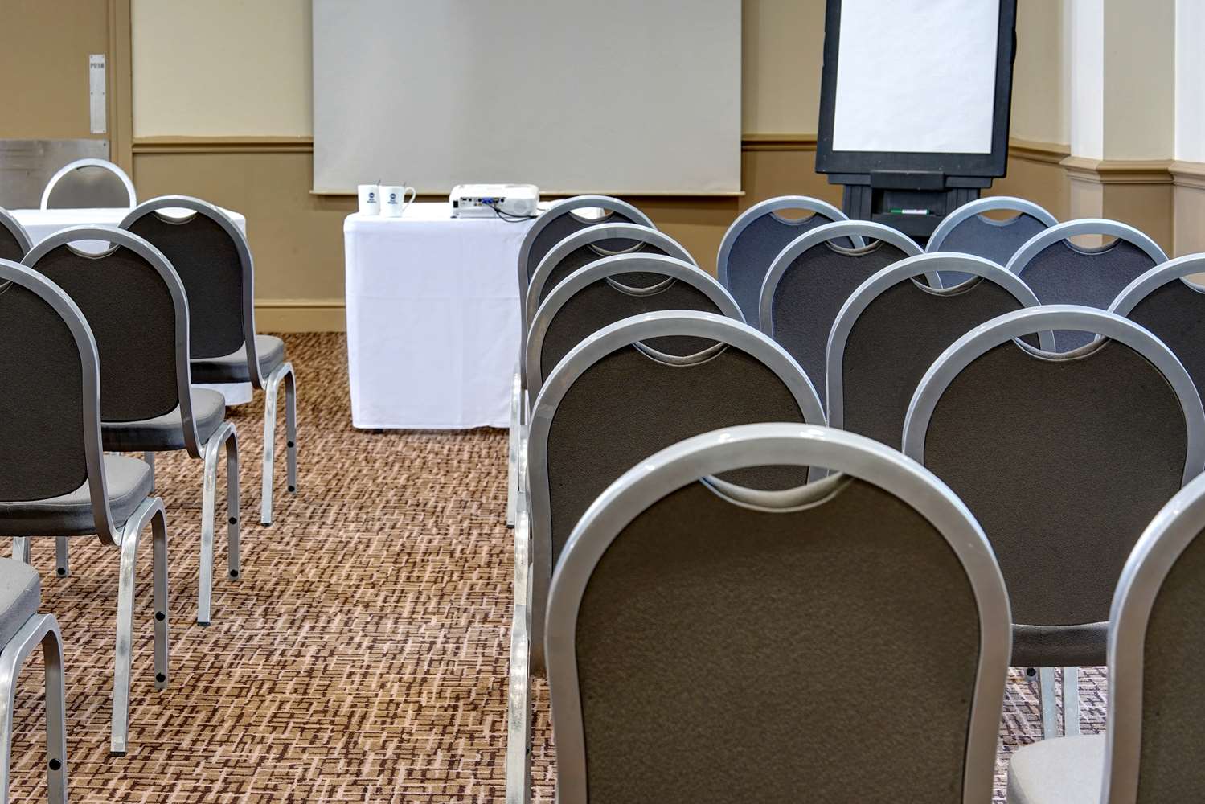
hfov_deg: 39.6
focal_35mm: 50
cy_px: 402
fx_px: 1674
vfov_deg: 27.0
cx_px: 602
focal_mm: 50
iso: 320
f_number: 8
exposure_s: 1/6
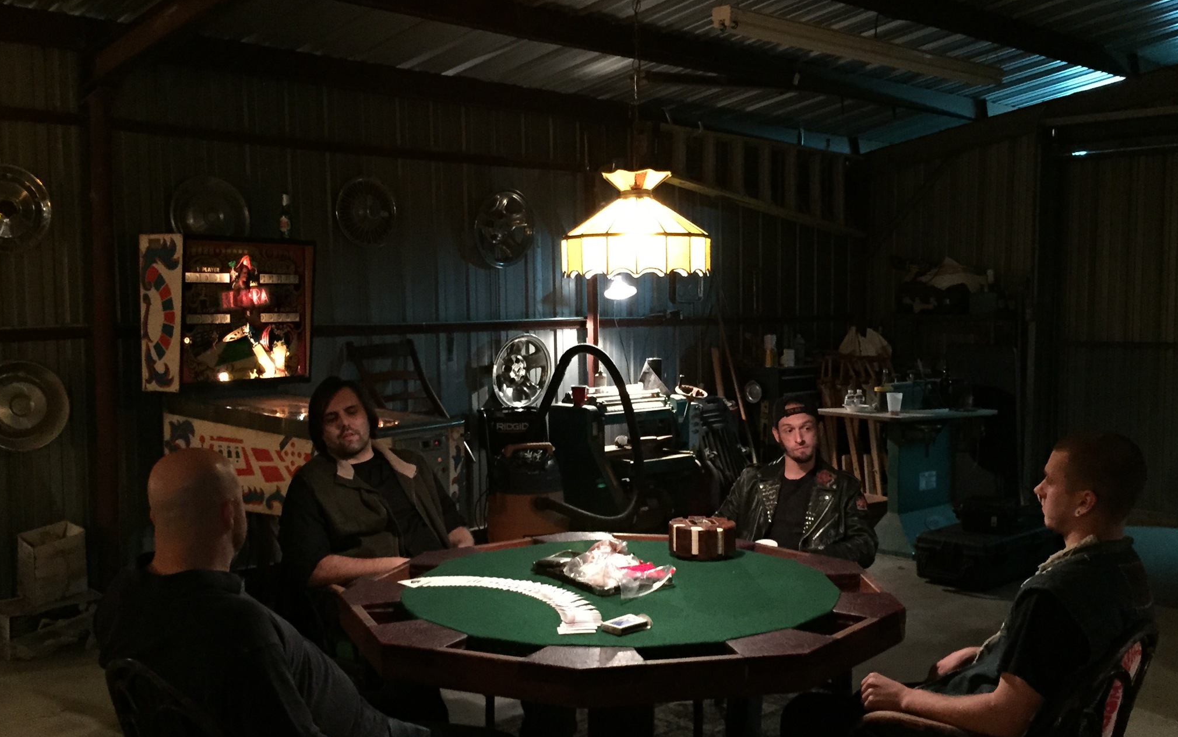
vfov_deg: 33.6
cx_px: 636
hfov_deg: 51.5
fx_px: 1220
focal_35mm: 38
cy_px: 392
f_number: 2.2
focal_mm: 4.15
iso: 320
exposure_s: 1/15
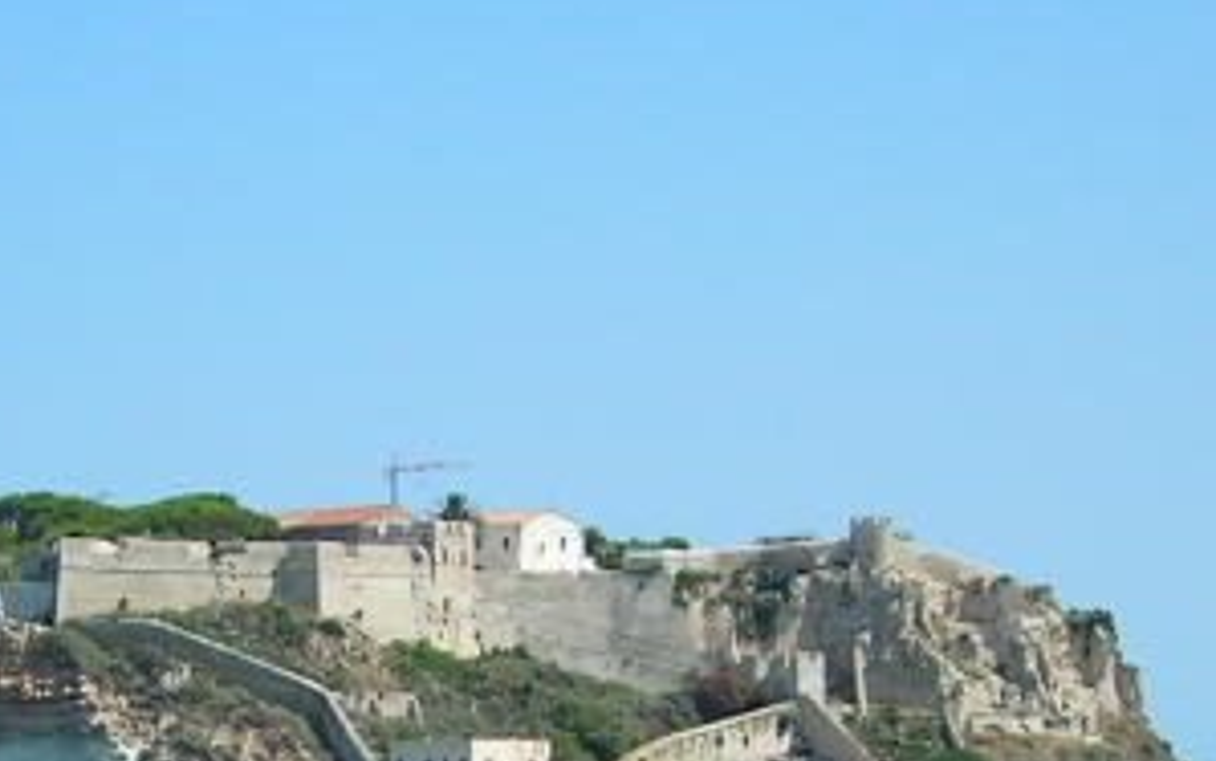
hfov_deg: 14.9
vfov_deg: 9.2
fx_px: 4574
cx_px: 20
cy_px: 1253
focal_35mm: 138
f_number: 6.4
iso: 50
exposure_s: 1/170
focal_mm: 6.3
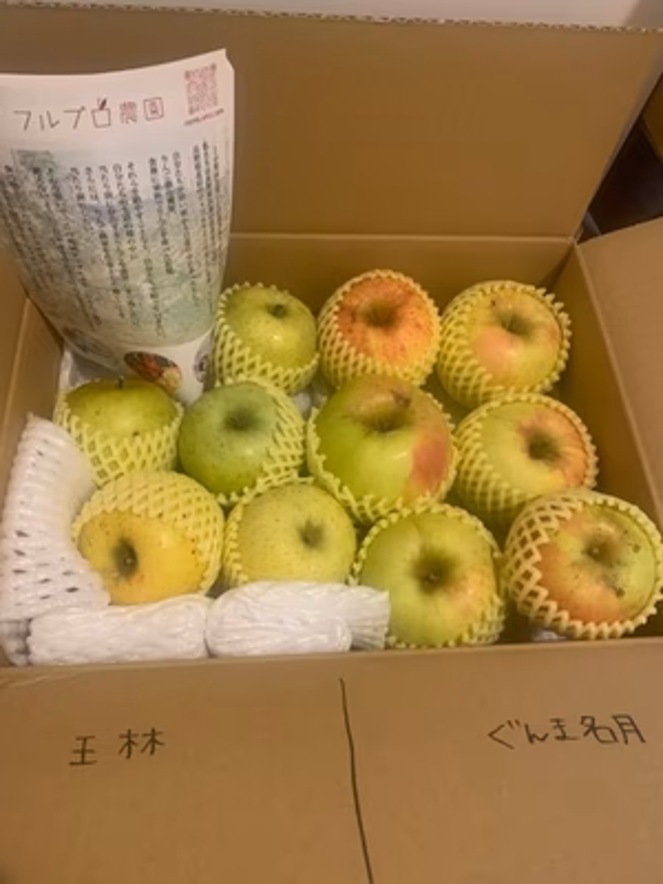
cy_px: 442
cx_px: 332
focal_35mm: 26
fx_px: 664
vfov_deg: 67.3
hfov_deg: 53.1
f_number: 1.8
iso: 250
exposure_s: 1/33
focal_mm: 4.25
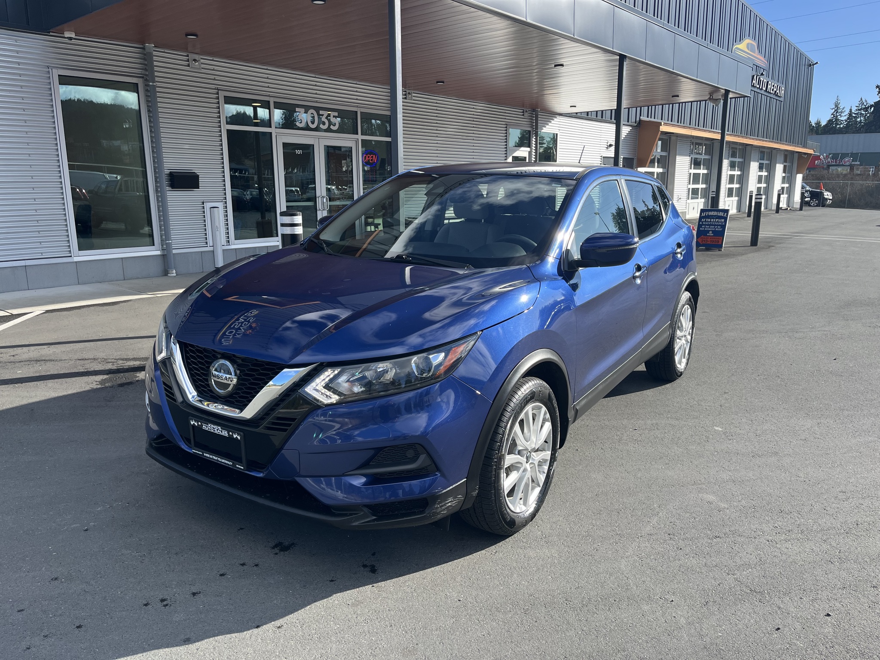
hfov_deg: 67.3
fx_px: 661
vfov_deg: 53.1
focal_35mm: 26
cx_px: 440
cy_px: 330
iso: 50
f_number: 1.6
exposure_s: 1/1600
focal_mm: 5.1
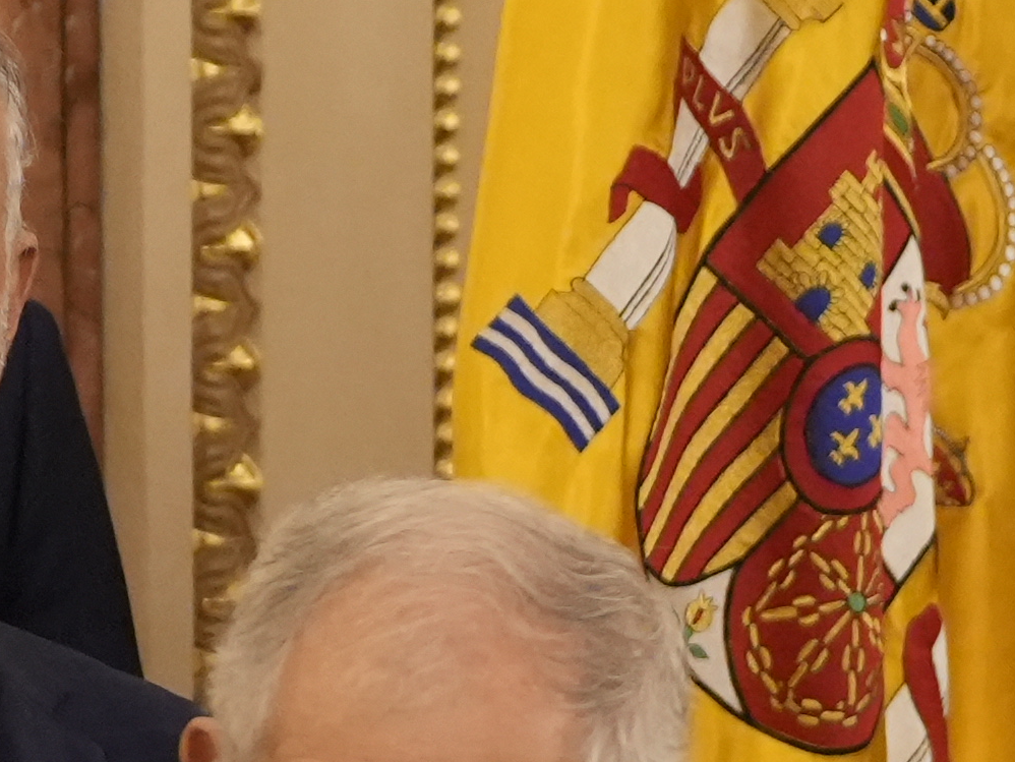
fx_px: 13667
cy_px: 1463
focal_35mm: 466
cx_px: 1736
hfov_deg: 4.2
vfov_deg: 3.2
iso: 4000
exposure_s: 1/250
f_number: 2.8
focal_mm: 70
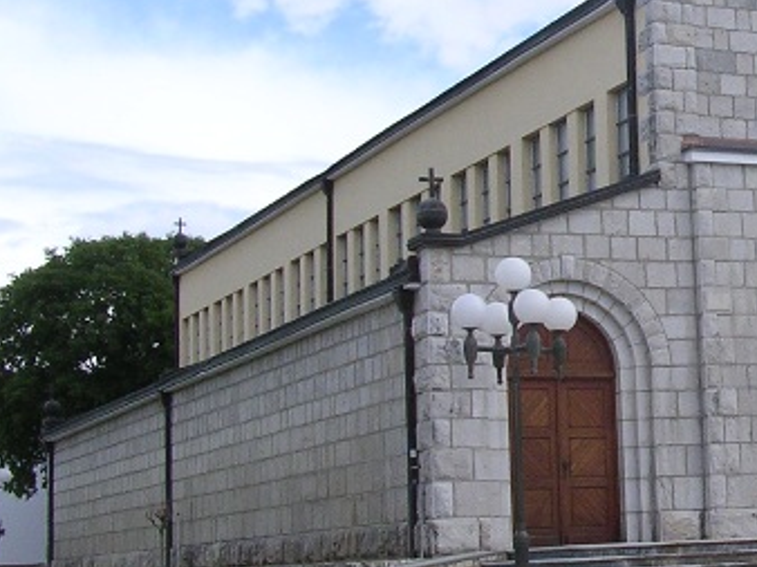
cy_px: 123
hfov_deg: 20.6
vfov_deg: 16.3
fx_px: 1967
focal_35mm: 90
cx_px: 860
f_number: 5.6
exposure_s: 1/331
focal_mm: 5.8
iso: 141
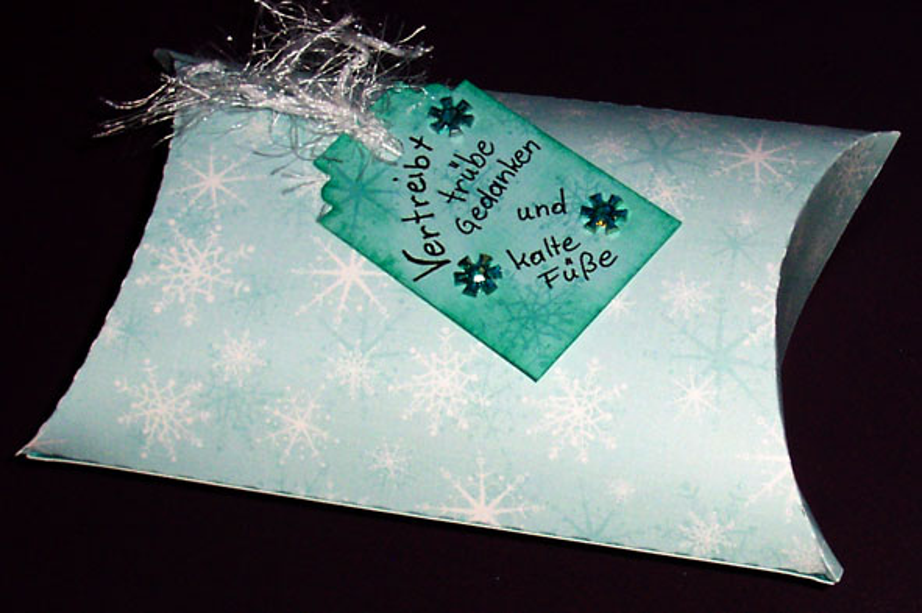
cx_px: 461
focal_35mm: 35
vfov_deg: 37.8
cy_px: 306
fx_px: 896
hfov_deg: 54.5
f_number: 2.8
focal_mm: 7.5
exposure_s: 1/30
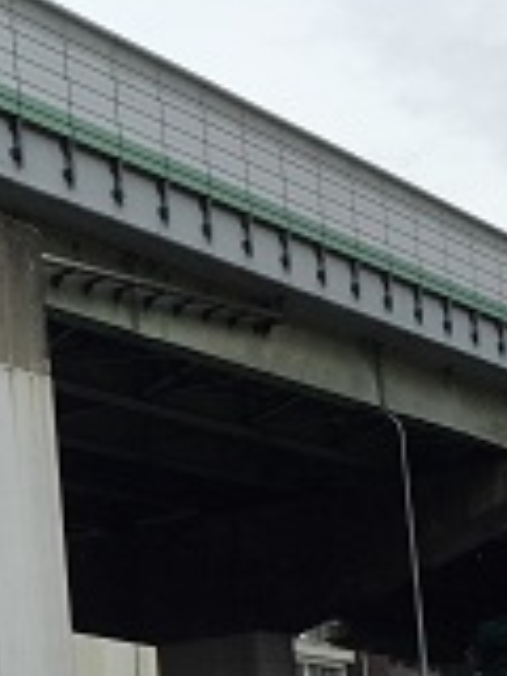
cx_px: -106
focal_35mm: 116
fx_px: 2265
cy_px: 756
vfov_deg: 16.4
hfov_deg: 12.5
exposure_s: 1/1276
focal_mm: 4.15
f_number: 2.2
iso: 32
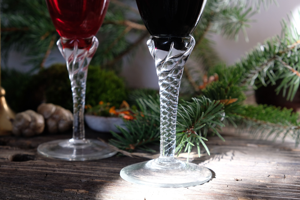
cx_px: 150
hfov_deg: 30.1
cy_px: 100
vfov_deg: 20.3
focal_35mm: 67
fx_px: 558
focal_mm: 44.4
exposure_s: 1/60
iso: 800
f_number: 7.1
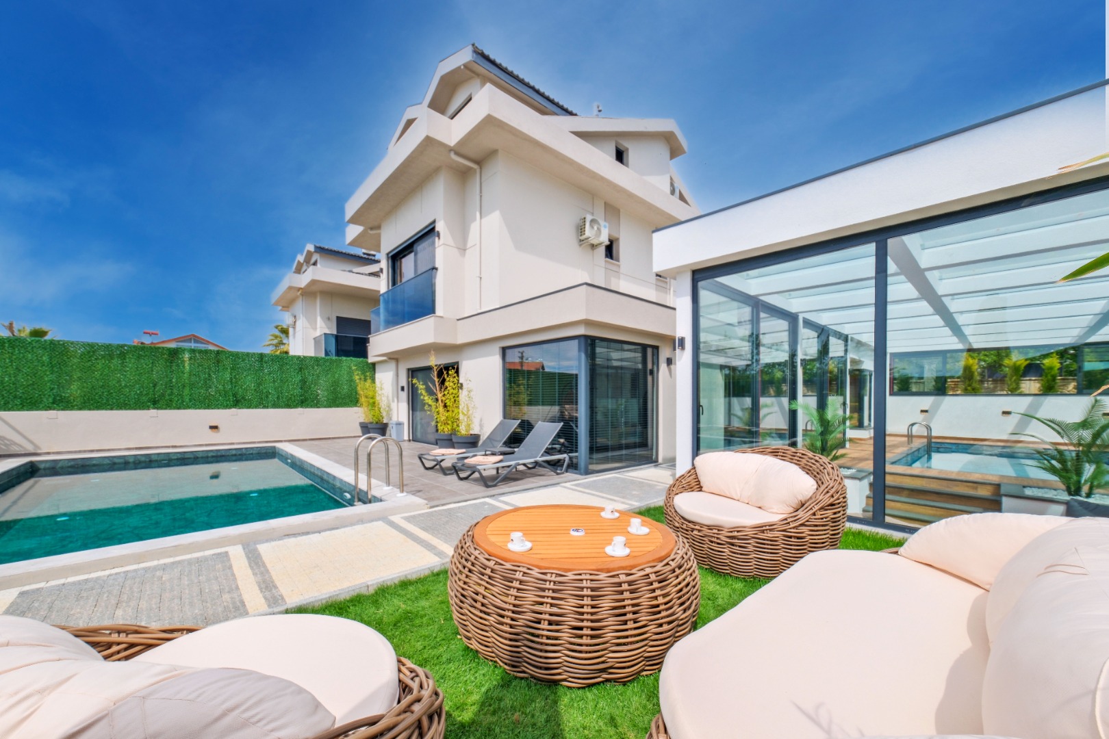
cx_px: 554
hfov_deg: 112.6
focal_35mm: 12
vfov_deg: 90.0
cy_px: 370
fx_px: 370
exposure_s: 1/320
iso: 125
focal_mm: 8
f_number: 9
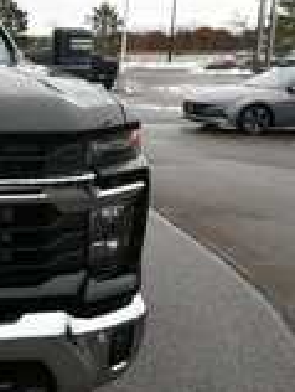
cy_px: 160
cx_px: -141
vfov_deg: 37.3
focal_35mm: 51
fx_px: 578
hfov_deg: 23.3
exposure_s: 1/250
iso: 200
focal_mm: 14
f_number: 7.1
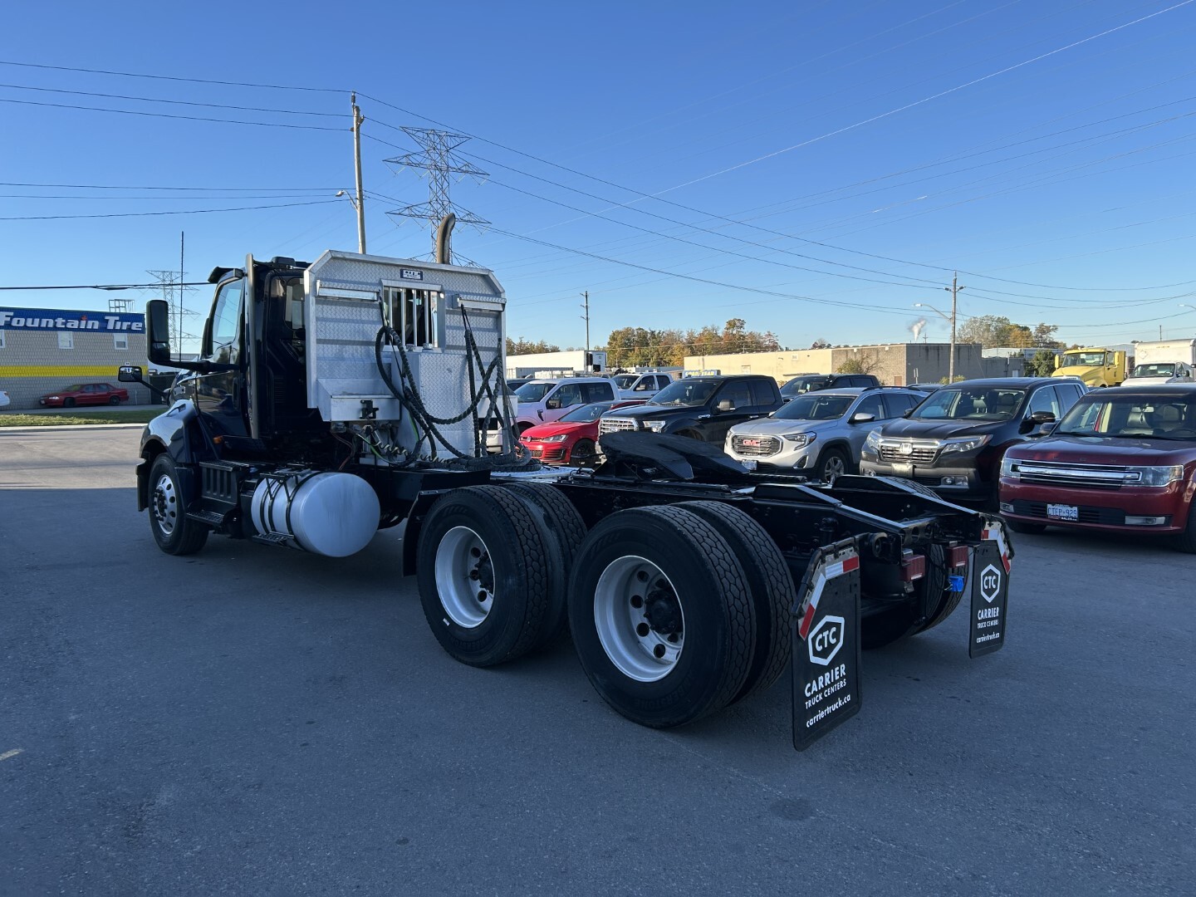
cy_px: 448
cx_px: 598
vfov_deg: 53.1
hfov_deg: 67.3
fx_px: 898
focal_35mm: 26
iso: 50
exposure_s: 1/1724
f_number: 1.5
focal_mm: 5.7
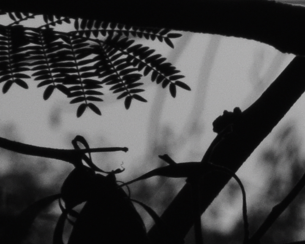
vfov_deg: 0.9
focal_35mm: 1637
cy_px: -310
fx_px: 14781
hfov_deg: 1.2
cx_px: 708
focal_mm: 140
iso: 320
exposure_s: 1/4000
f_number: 18
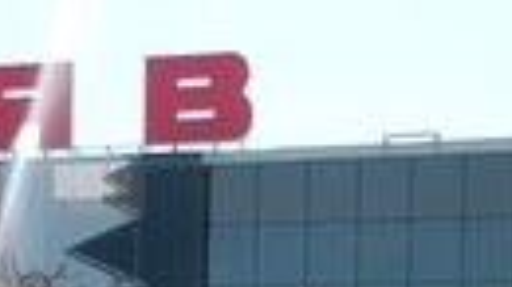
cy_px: 515
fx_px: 1140
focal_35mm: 84
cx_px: 138
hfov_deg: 25.1
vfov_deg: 13.0
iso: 80
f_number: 3.1
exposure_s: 1/500
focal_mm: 4.5
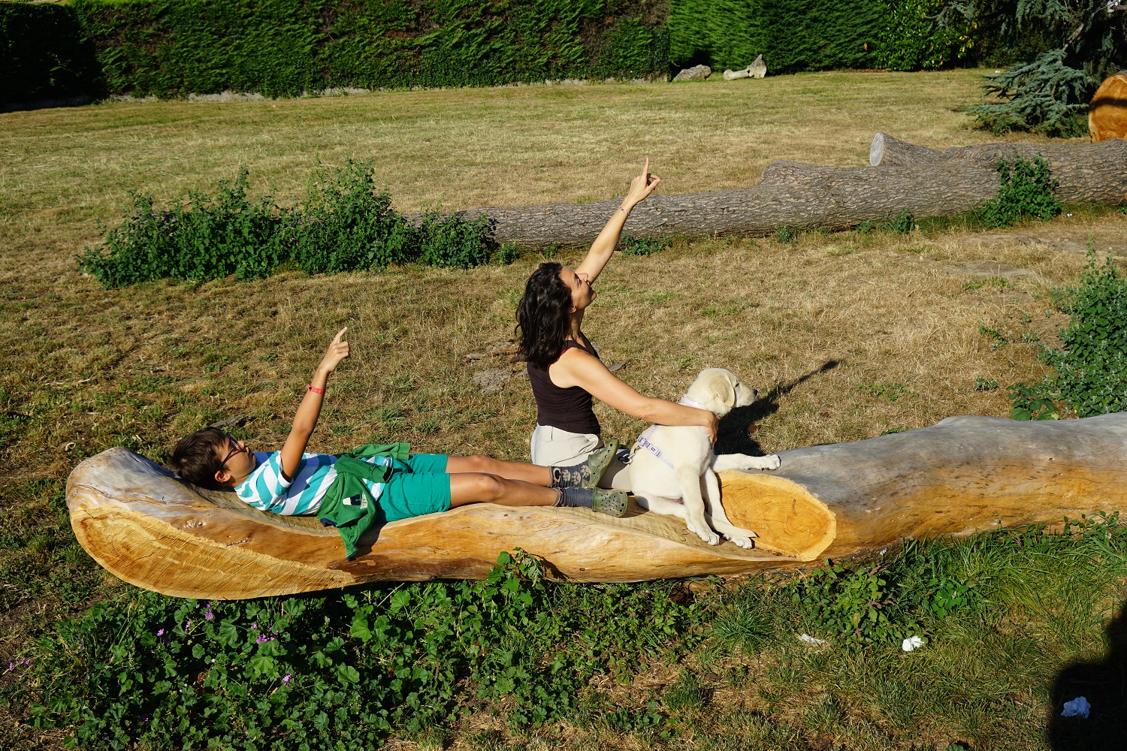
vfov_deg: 30.5
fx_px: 1377
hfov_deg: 44.5
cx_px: 564
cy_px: 376
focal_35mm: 44
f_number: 11
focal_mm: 44
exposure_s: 1/200
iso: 100
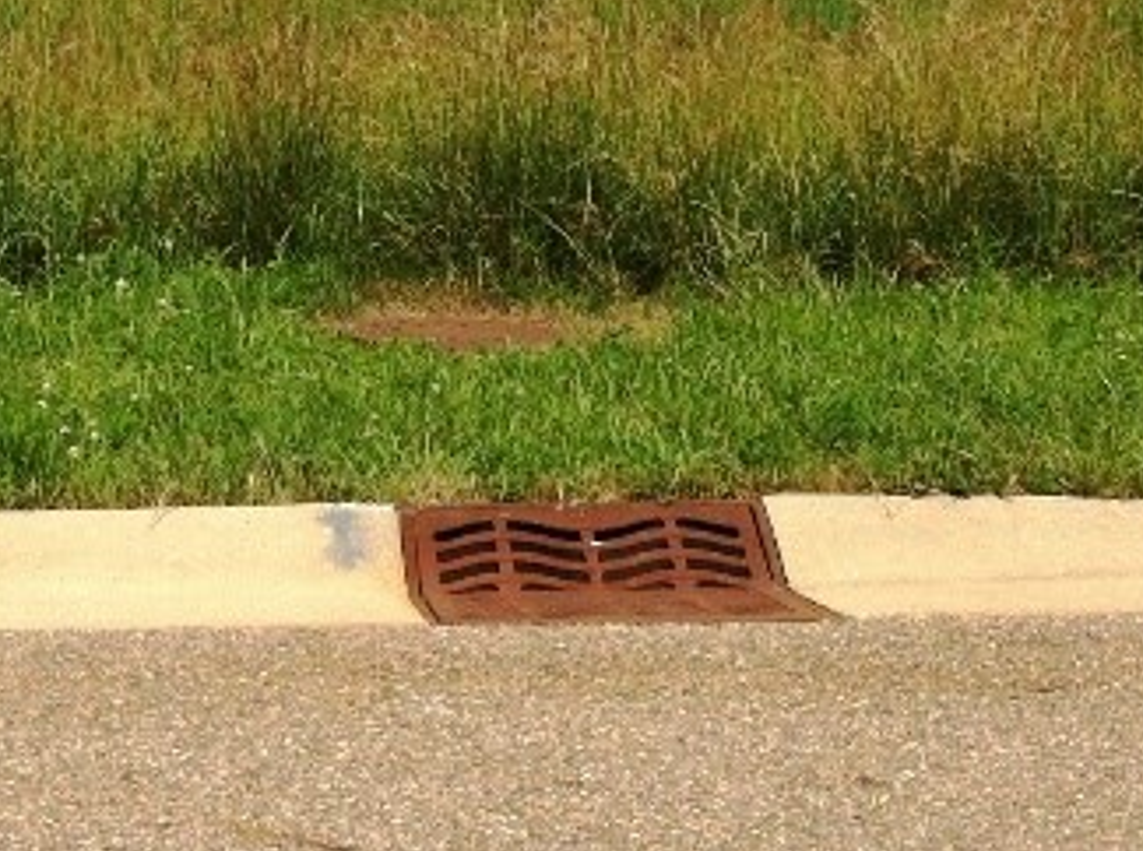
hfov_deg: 20.3
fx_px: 3195
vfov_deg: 14.6
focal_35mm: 97
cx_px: 528
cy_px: -239
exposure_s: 1/1266
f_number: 2.8
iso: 80
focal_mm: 3.85
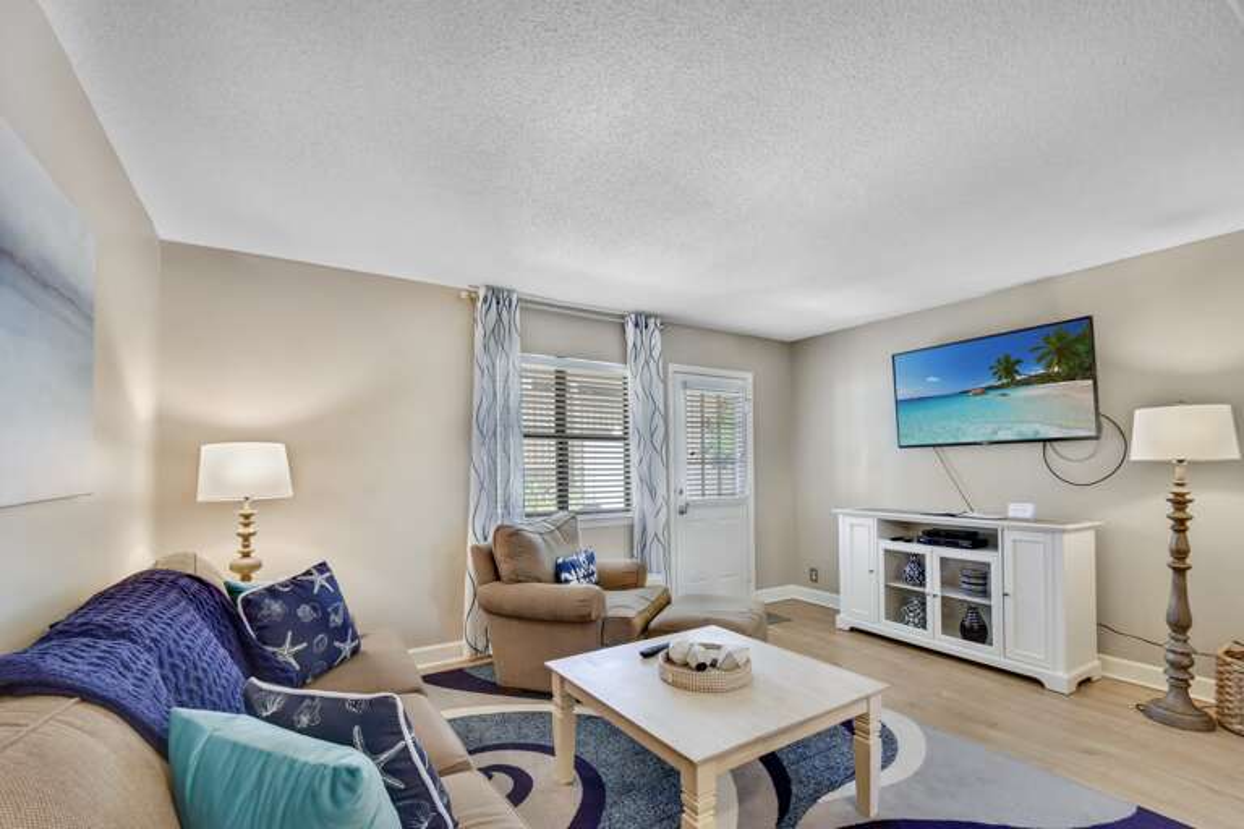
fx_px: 518
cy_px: 414
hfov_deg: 100.4
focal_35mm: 15
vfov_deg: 77.3
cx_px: 622
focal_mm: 10
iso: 400
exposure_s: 1/3
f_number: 8
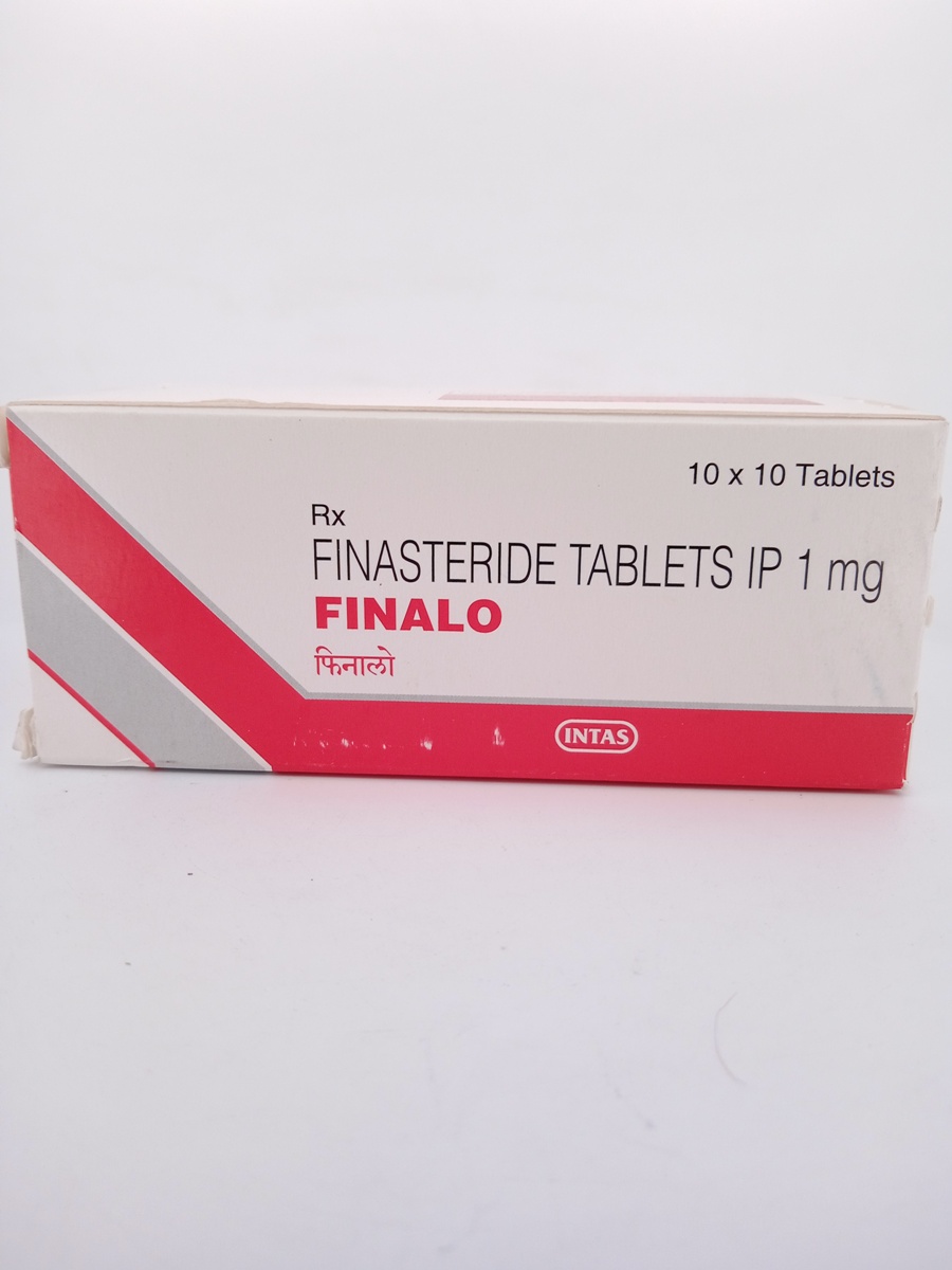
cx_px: 476
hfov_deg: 49.7
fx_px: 1027
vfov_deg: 63.4
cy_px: 635
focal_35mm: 28
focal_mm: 3.43
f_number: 2.2
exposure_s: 1/104
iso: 100
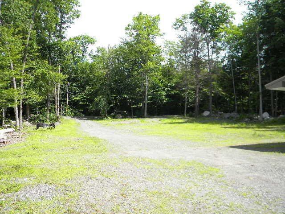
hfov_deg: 63.4
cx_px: 142
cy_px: 107
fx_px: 231
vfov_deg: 49.7
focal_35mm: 28
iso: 110
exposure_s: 1/638
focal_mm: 5
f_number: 3.5
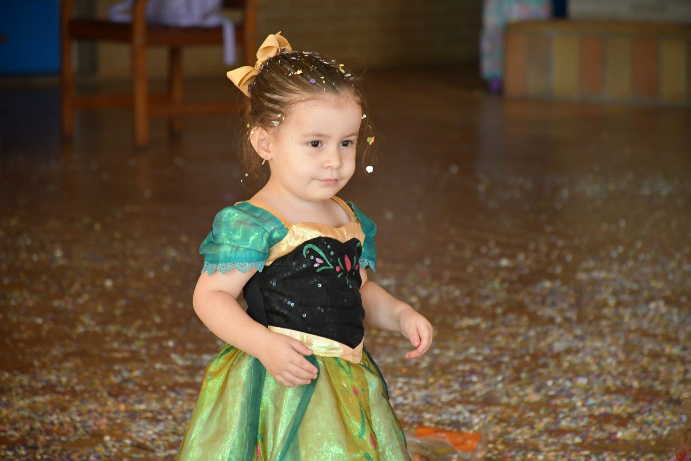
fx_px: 4031
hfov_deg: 9.8
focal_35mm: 210
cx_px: 346
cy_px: 230
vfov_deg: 6.5
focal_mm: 140
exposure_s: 1/320
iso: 3200
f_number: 5.6
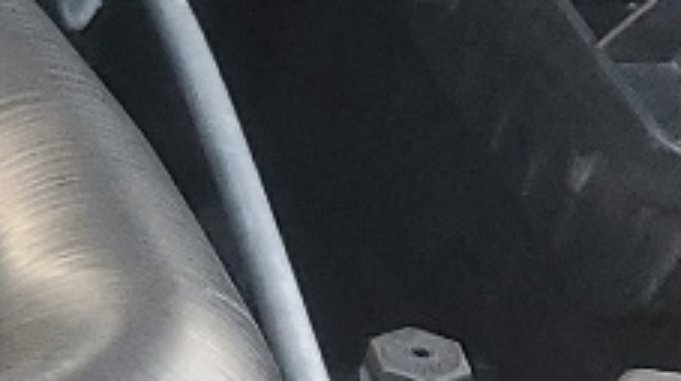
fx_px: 3607
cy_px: 312
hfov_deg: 9.0
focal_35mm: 200
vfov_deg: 6.0
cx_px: -1254
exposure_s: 1/60.2
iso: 106
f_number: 1.5
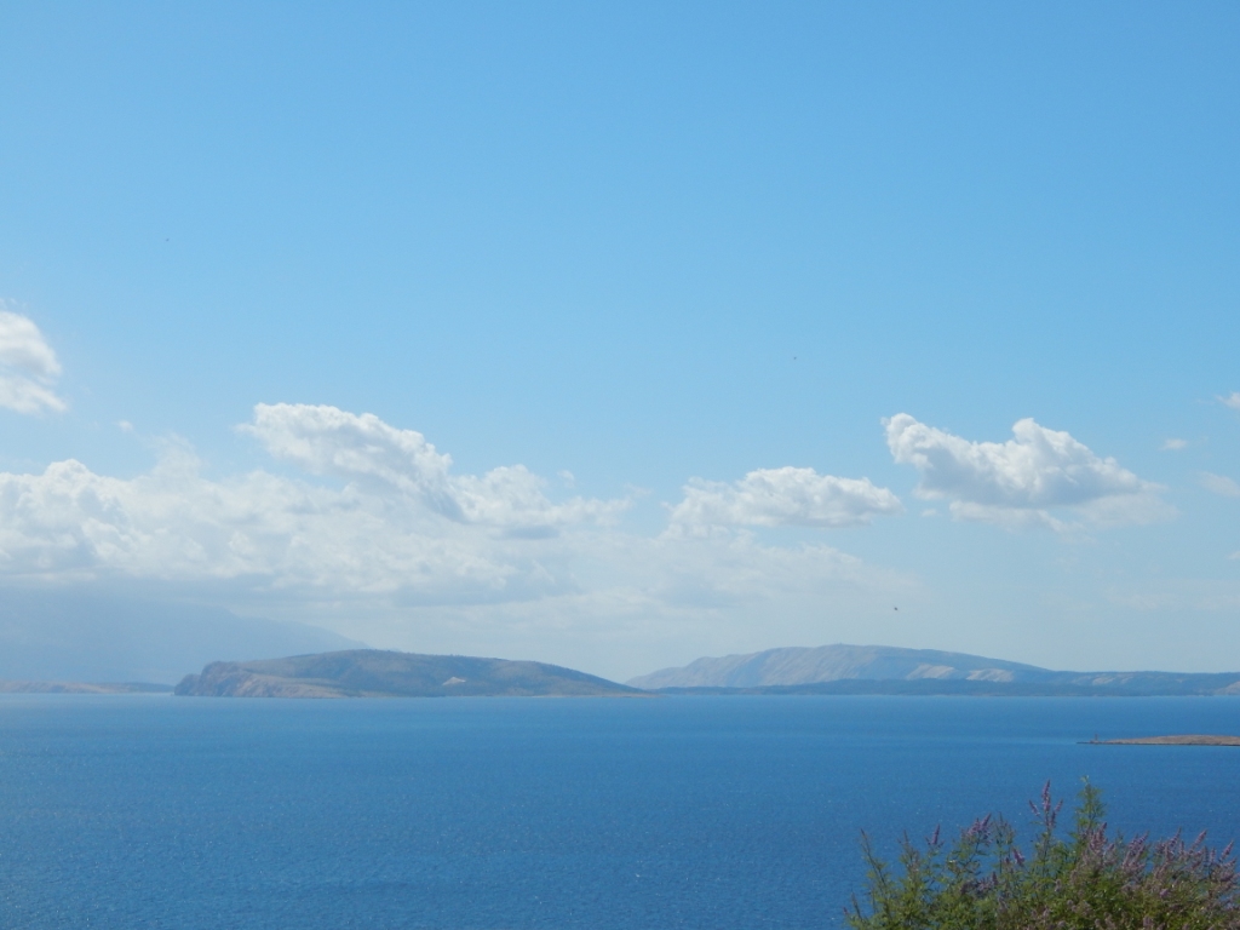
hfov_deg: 26.0
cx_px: 620
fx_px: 2687
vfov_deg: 19.6
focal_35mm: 75
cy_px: 465
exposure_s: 1/500
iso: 125
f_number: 8.4
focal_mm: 13.5
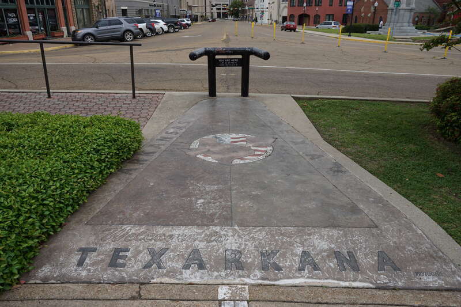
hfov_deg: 67.4
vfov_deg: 47.9
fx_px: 346
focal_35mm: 27
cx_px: 230
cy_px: 154
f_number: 6.3
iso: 100
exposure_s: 1/200
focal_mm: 18
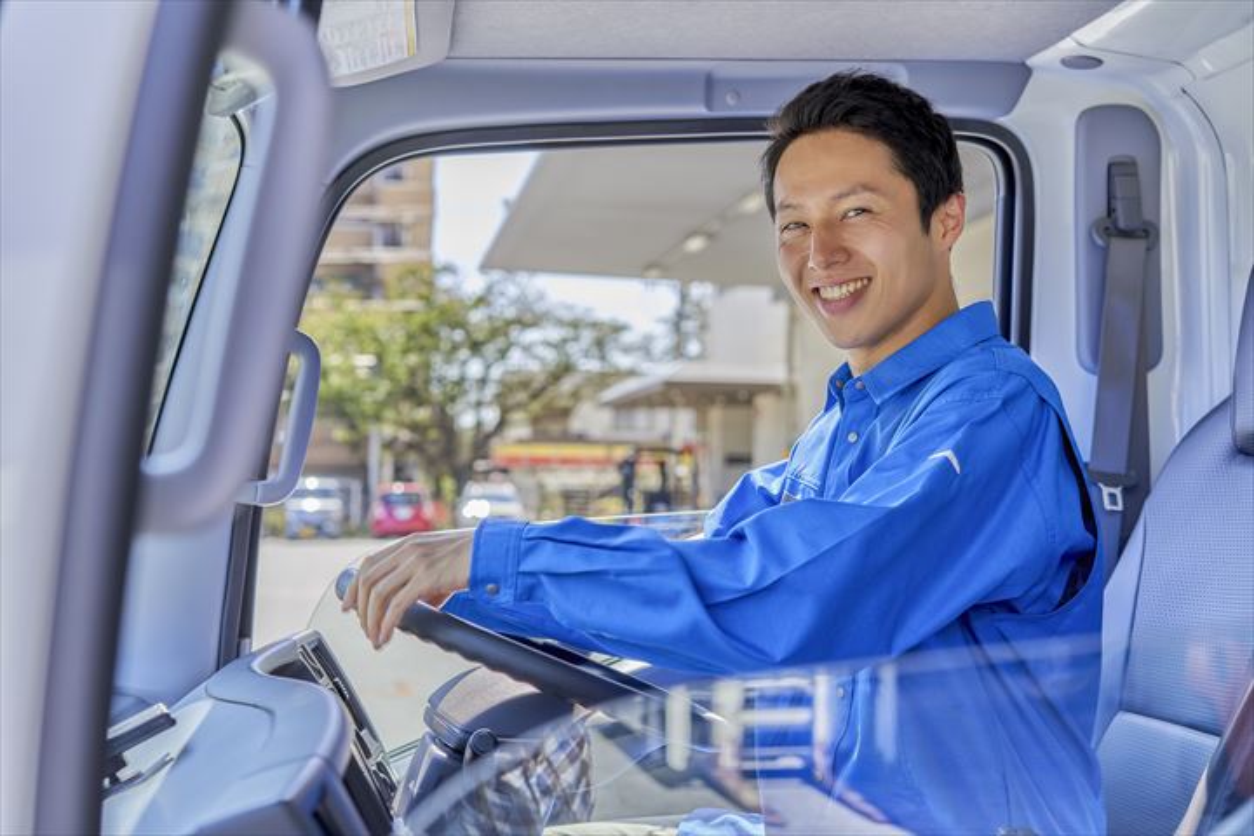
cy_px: 418
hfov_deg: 36.2
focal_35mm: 55
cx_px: 627
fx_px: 1916
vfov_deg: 24.6
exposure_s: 1/250
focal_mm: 55
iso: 100
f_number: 4.5
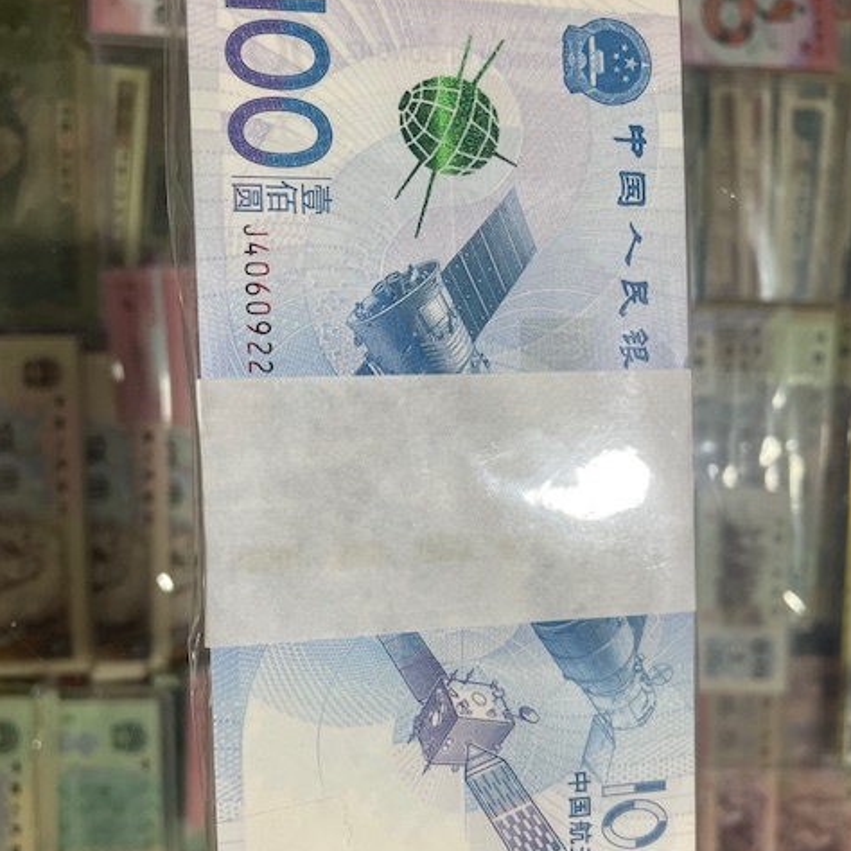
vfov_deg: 52.4
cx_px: 427
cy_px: 483
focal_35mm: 31
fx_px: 862
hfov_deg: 52.5
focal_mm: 4.2
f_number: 1.6
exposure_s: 1/100
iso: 100
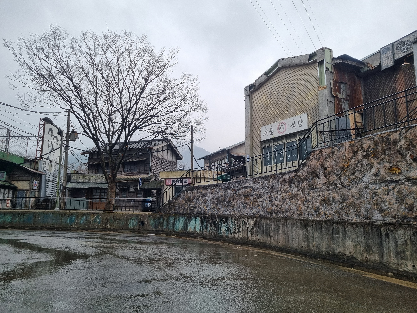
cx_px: 208
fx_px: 313
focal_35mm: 26
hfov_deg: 67.3
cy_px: 156
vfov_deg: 53.1
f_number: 1.8
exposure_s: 1/321
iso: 50
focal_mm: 5.4
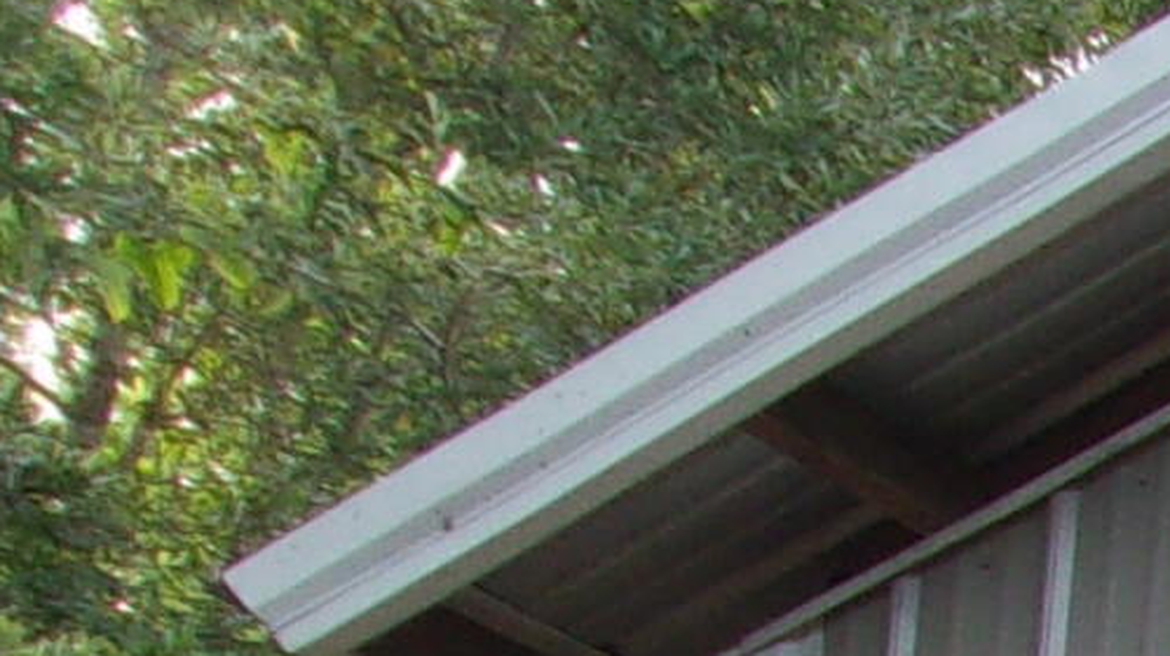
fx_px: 5488
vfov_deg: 6.4
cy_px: 1703
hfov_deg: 10.1
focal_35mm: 177
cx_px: 3062
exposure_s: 1/200
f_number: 3
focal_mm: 4.9
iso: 80
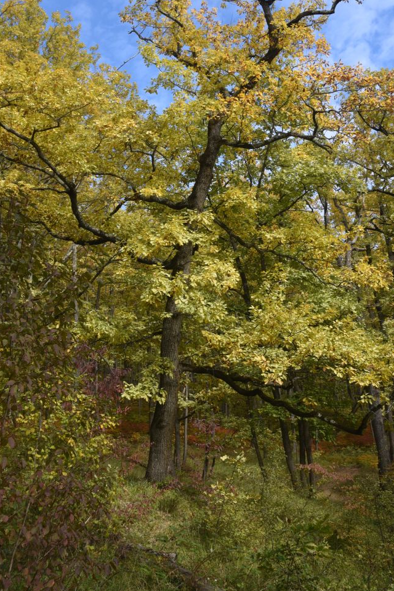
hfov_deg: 31.8
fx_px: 689
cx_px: 245
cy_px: 249
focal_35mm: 42
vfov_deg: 46.2
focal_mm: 31
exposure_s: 1/125
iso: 250
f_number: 11
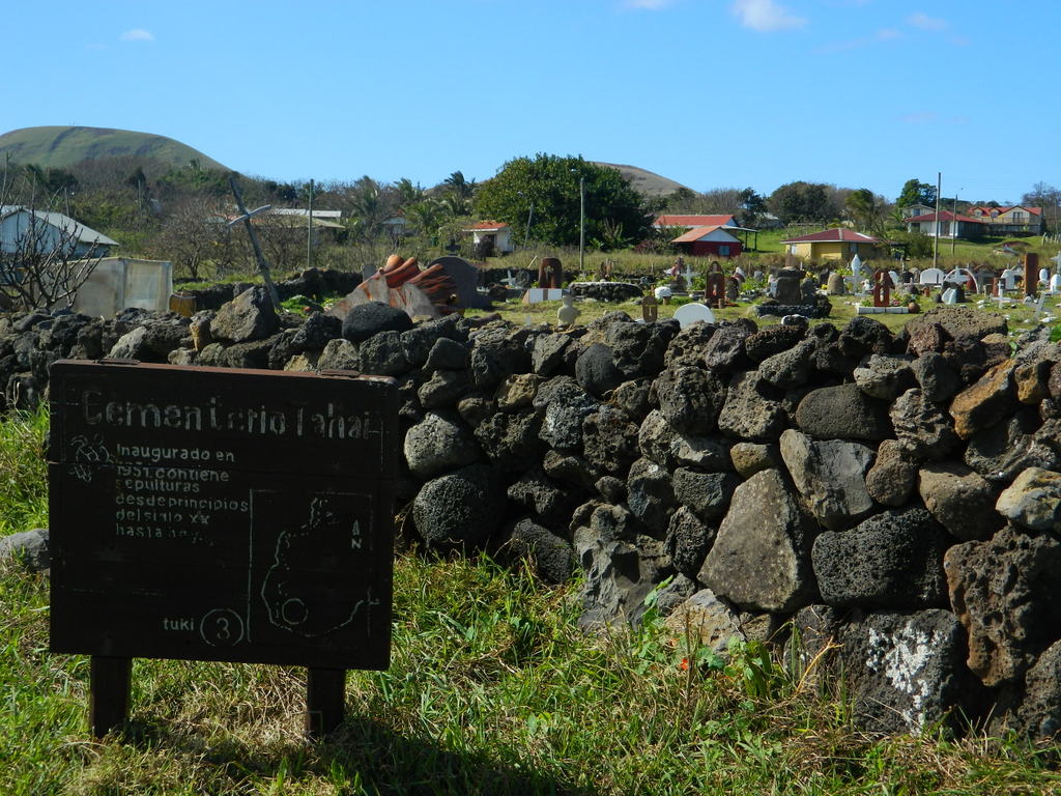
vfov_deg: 25.7
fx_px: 1747
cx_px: 530
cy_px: 398
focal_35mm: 57
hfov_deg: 33.8
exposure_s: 1/800
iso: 80
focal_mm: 10.2
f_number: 3.8
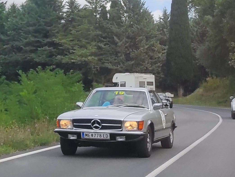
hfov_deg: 67.3
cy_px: 92
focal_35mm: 26
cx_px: 119
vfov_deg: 53.1
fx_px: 177
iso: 100
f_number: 1.89
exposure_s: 1/1863
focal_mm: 5.43
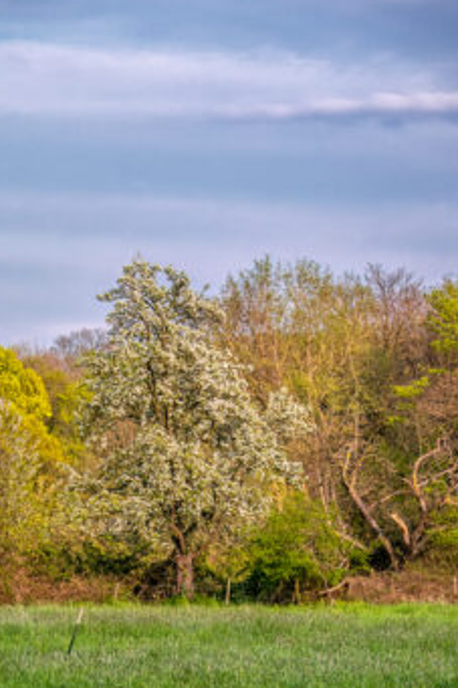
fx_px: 5138
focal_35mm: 269
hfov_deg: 5.1
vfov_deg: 7.7
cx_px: 213
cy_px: 327
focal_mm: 83.9
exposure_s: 1/1600
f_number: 4
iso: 320
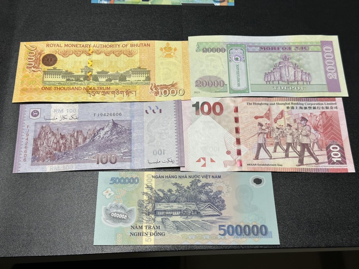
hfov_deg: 39.7
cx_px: 180
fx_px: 498
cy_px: 134
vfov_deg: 30.3
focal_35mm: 48
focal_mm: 6.86
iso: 80
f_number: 1.78
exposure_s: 1/50
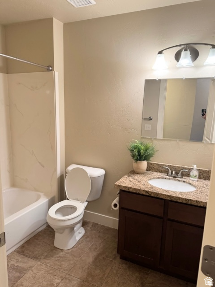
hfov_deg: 56.8
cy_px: 144
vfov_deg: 71.6
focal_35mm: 24
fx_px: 199
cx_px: 108
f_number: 1.78
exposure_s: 1/60
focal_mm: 6.86
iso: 200
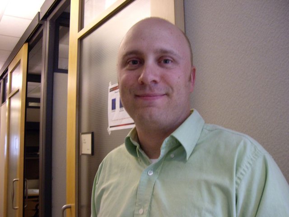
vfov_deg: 37.7
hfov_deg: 49.0
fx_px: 317
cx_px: 144
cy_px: 108
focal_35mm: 38
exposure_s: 1/13
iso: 200
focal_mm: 6.2
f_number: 2.7
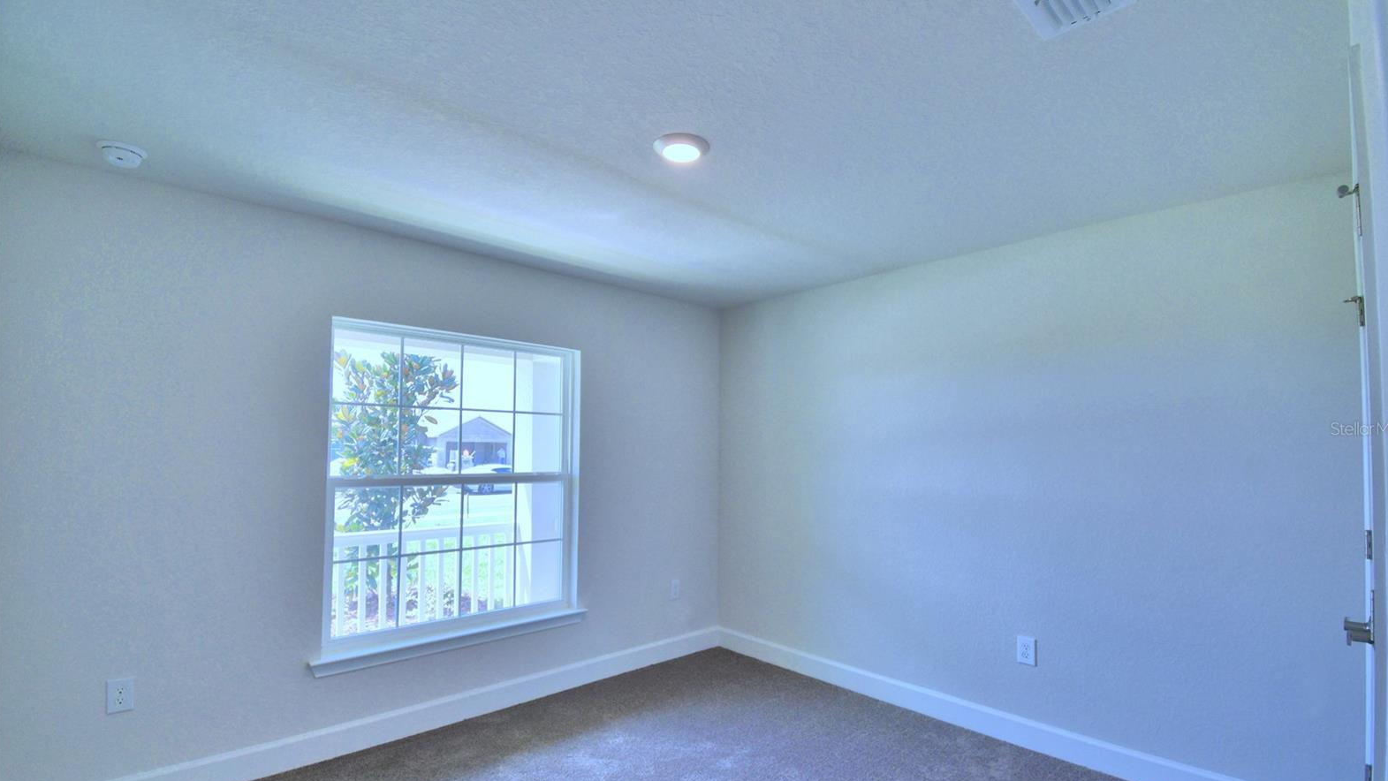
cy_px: 428
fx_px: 589
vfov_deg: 66.9
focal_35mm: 16
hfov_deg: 99.4
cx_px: 702
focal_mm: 10
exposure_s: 1/125
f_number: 4.5
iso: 200
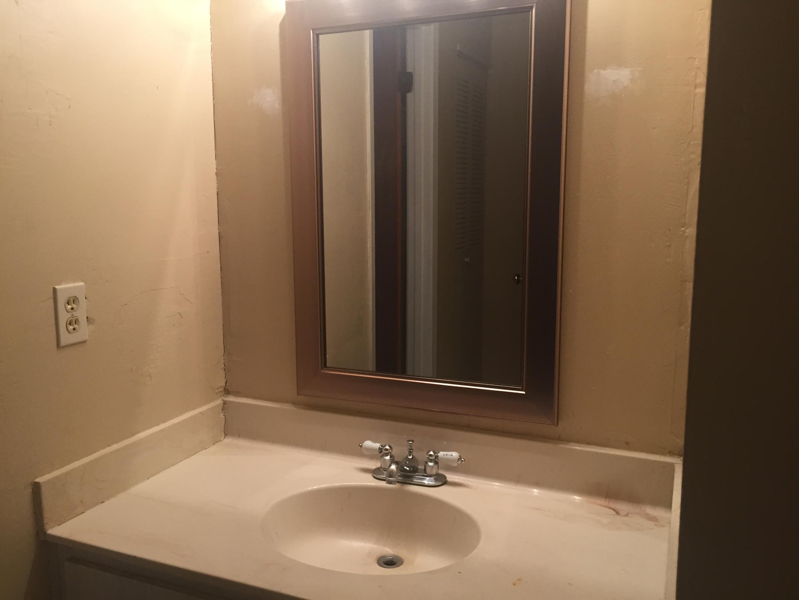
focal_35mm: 29
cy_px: 300
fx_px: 669
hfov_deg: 61.7
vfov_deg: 48.2
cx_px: 400
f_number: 2.2
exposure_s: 1/30
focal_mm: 4.15
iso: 50
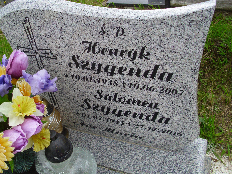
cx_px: 116
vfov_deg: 40.7
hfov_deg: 52.6
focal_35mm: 35
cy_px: 87
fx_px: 235
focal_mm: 6.2
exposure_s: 1/206
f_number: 3
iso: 50
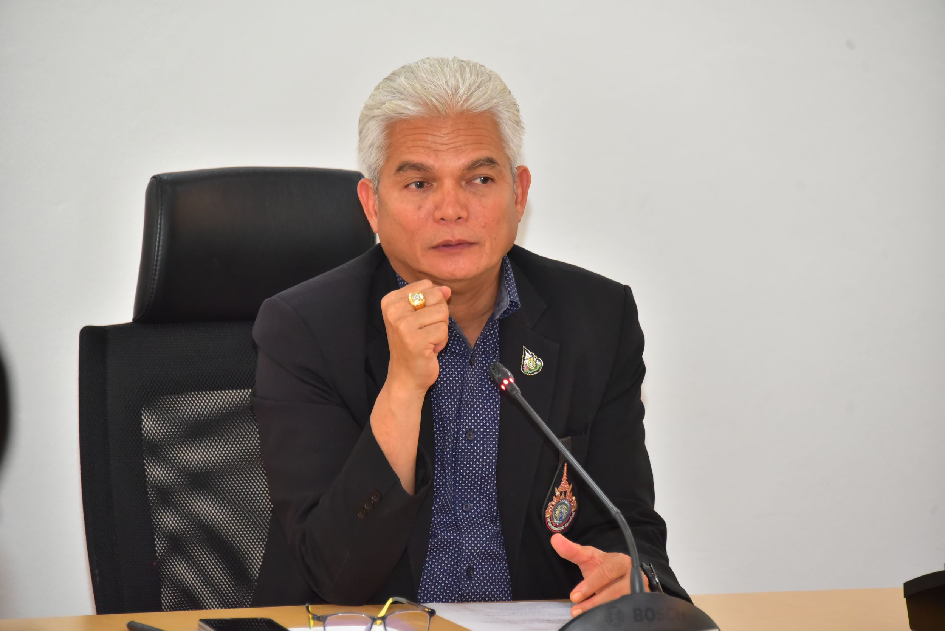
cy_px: 316
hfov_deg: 10.3
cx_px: 472
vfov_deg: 6.9
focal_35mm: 200
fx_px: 5252
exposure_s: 1/125
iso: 4000
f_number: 5.6
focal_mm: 200
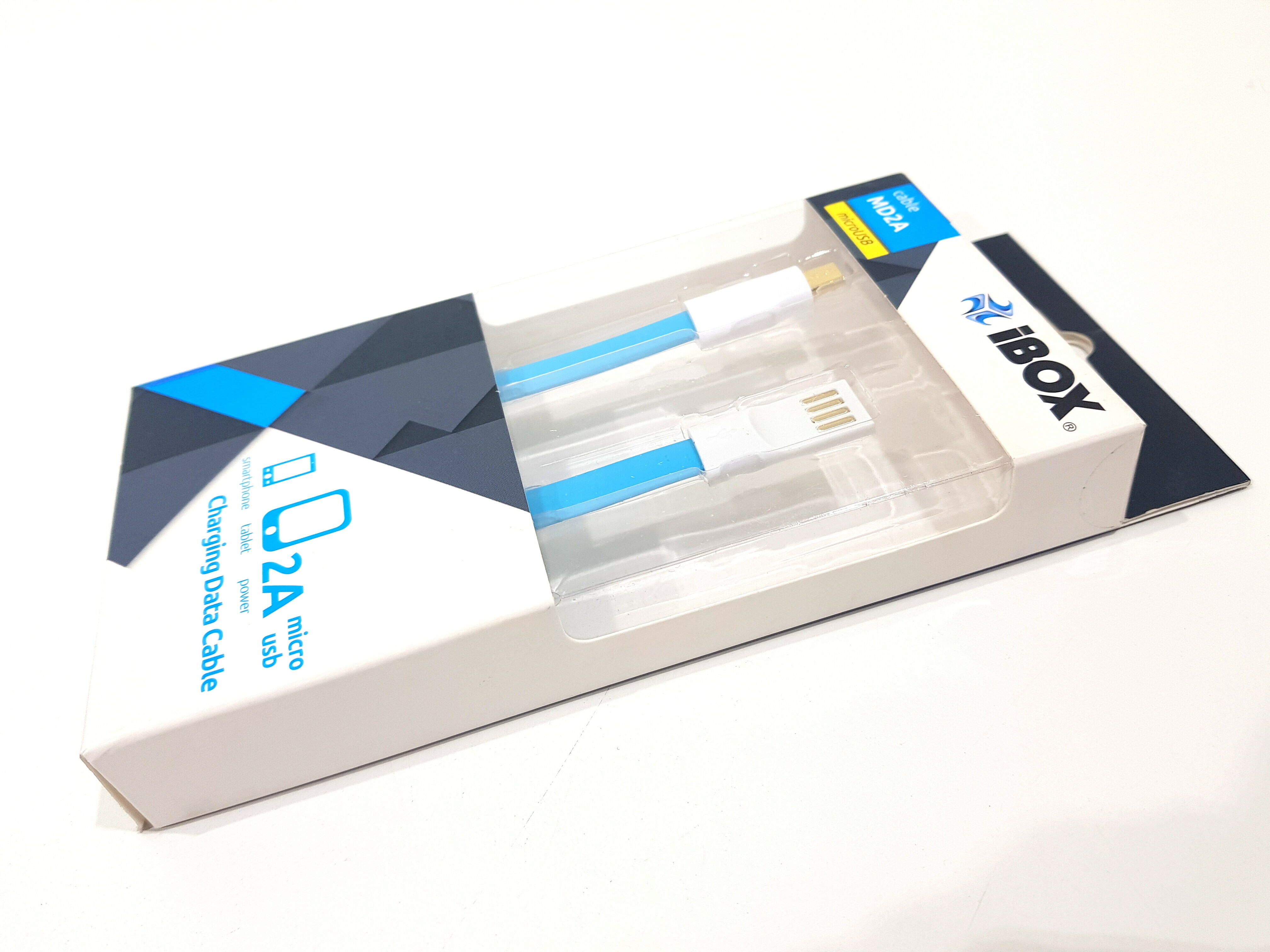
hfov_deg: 67.3
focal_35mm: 26
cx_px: 635
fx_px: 954
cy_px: 476
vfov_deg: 53.1
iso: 40
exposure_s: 1/109
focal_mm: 4.2
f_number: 1.7
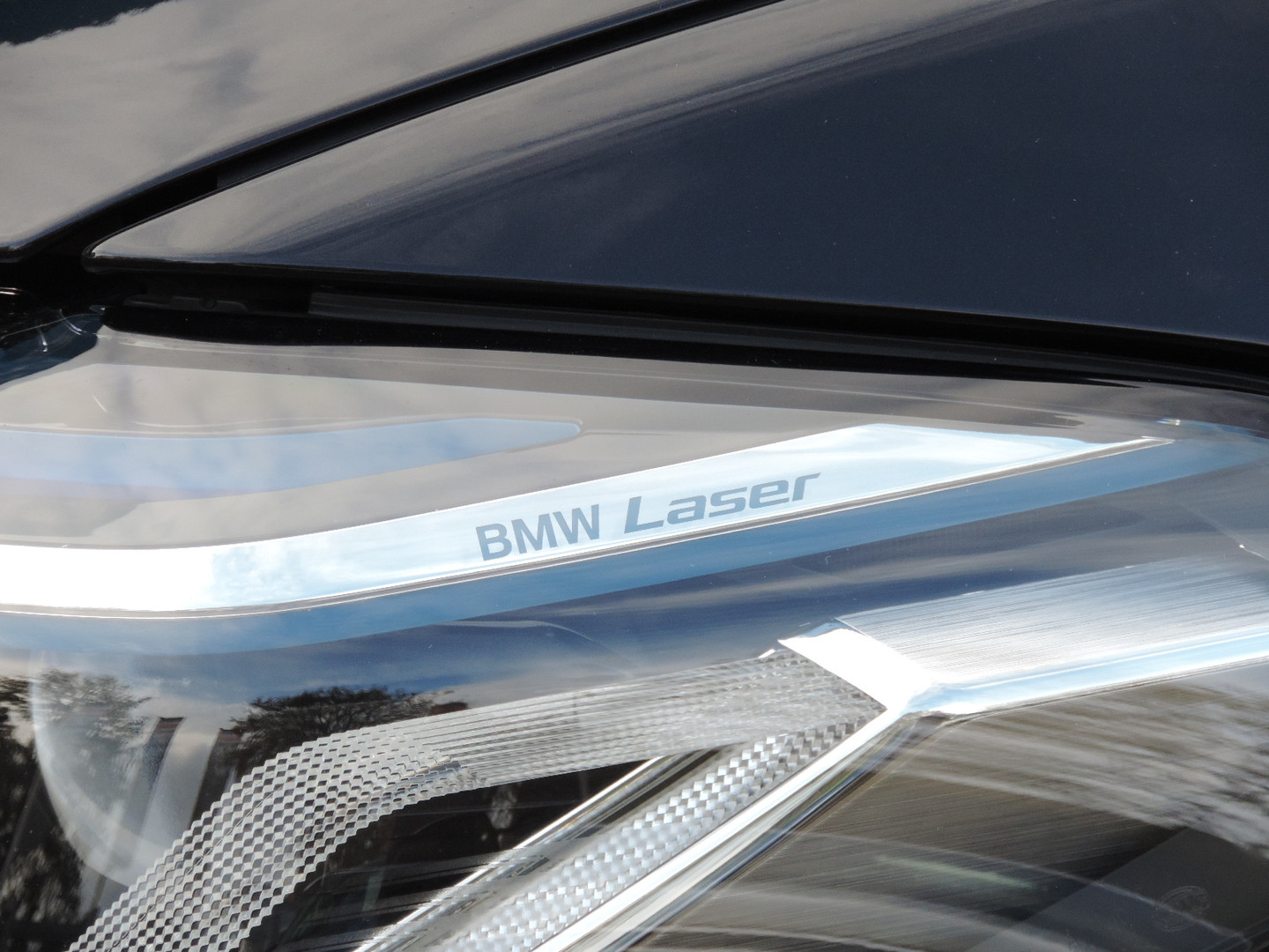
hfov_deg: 4.6
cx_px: 634
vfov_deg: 3.4
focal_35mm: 435
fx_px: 15947
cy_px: 476
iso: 400
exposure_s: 1/250
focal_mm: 77.5
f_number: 4.9
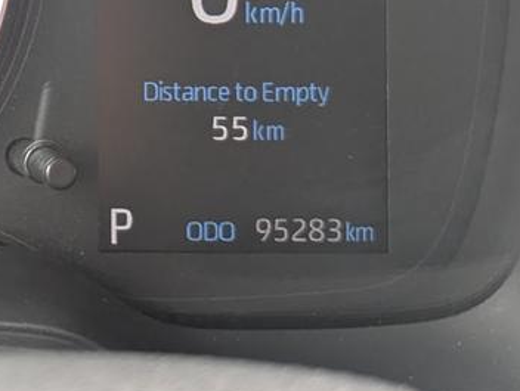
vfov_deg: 8.4
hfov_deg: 10.8
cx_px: -320
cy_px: -108
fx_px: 2617
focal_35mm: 174
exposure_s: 1/89.3
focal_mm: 6.81
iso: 44
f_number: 1.85
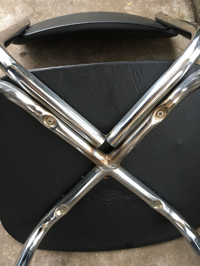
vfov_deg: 61.7
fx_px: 223
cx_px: 100
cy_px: 133
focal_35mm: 29
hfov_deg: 48.2
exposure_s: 1/33
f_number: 2.2
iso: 64
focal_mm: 4.15
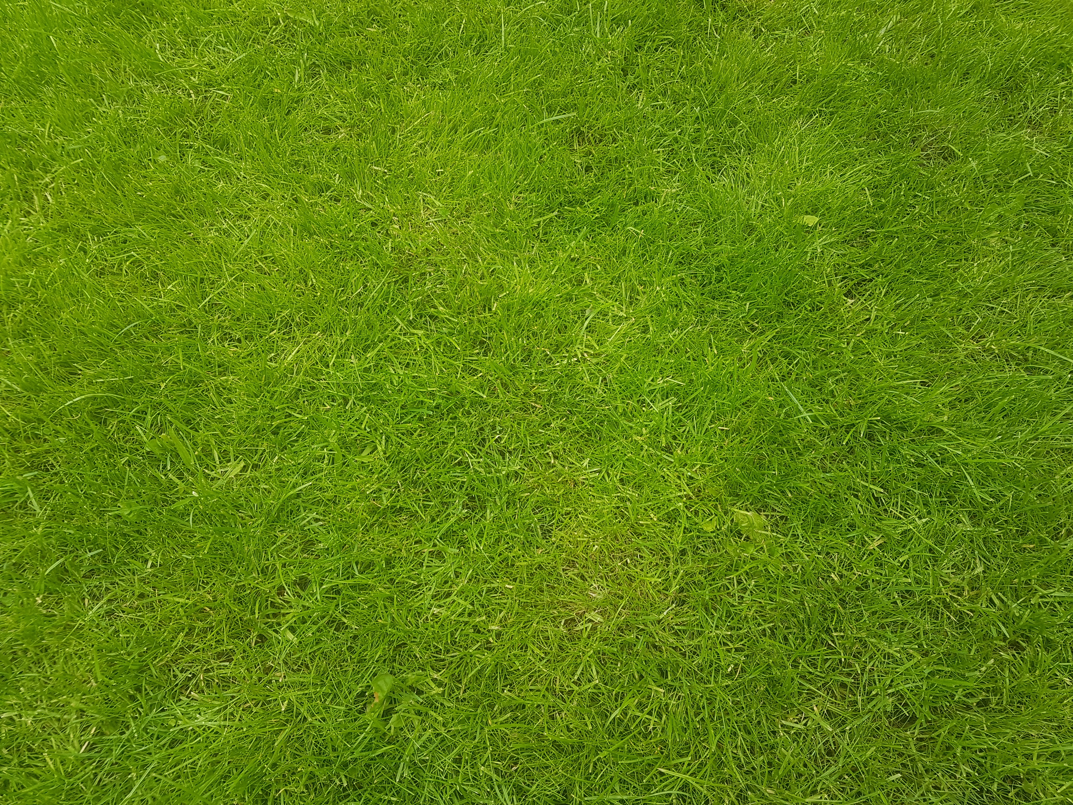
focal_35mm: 26
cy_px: 402
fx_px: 806
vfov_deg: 53.1
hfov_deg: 67.3
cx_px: 536
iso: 40
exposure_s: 1/111
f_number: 1.7
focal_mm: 4.2
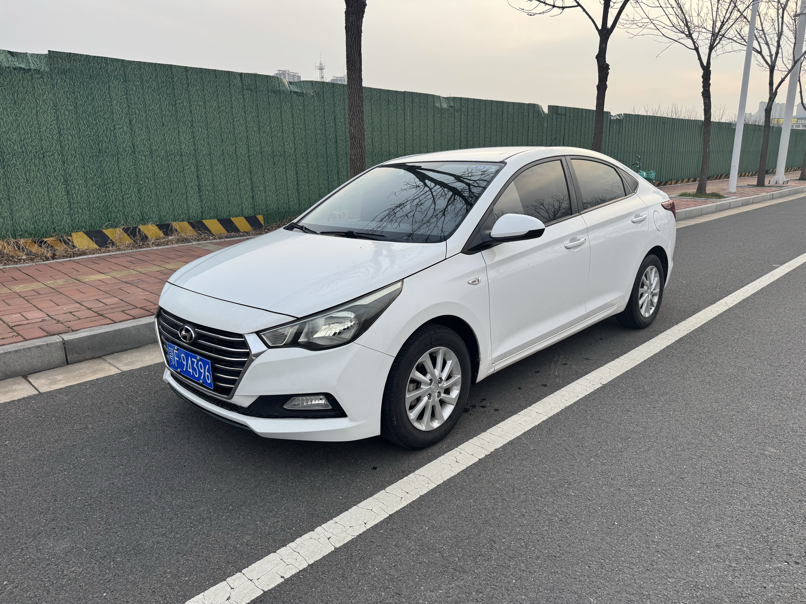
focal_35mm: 24
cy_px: 302
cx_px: 403
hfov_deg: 71.6
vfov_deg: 56.8
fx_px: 559
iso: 64
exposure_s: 1/180
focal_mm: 6.76
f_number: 1.78
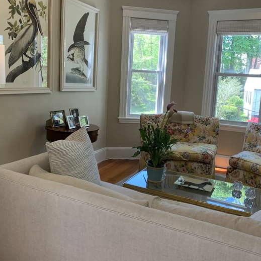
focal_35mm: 34
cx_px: 125
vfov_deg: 48.4
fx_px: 290
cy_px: 123
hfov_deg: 48.4
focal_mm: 4.25
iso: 100
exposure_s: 1/120
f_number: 1.8
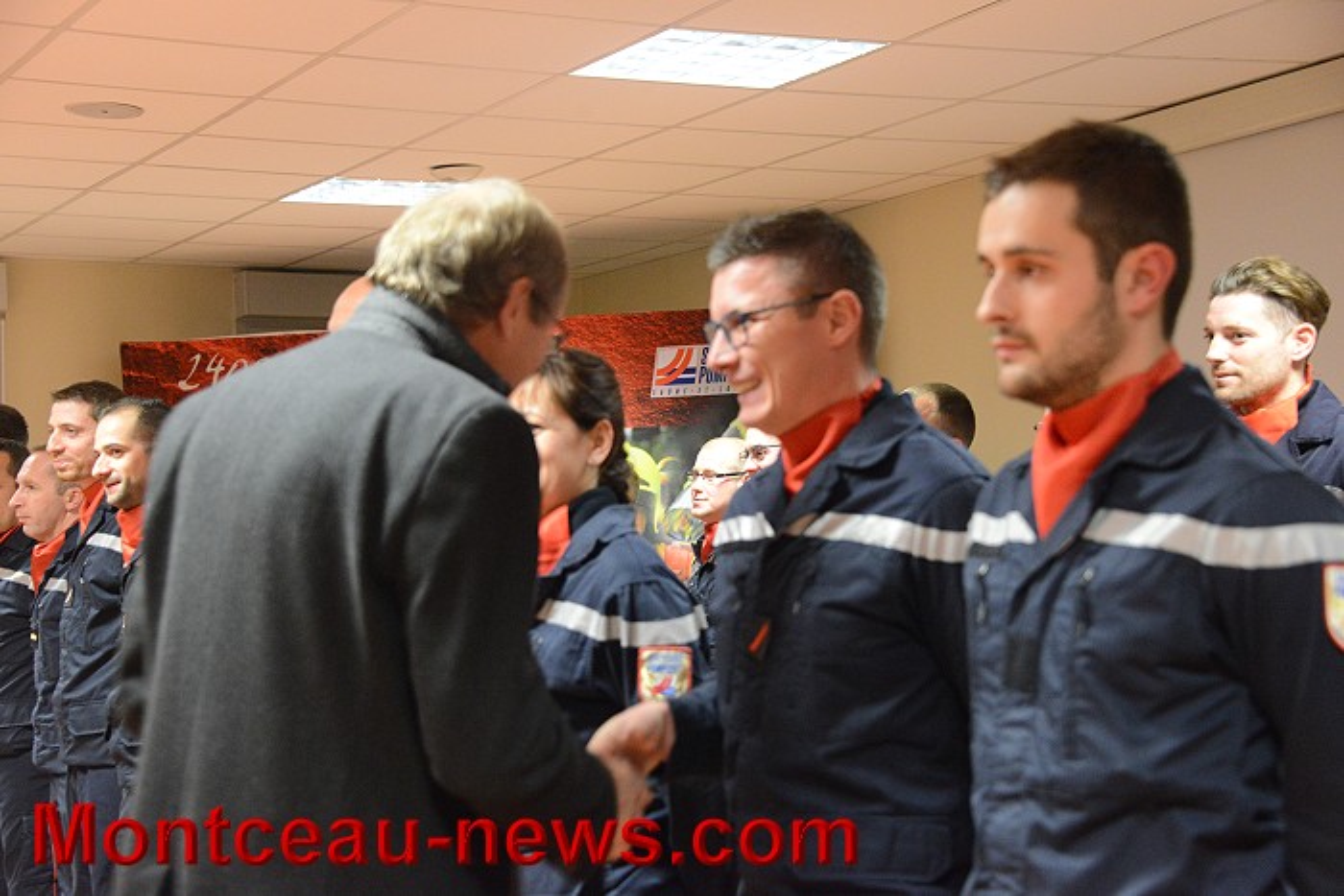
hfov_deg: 31.0
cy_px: 448
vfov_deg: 20.9
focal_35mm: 65
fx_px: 2427
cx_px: 672
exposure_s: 1/60
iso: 6400
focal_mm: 65
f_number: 4.8
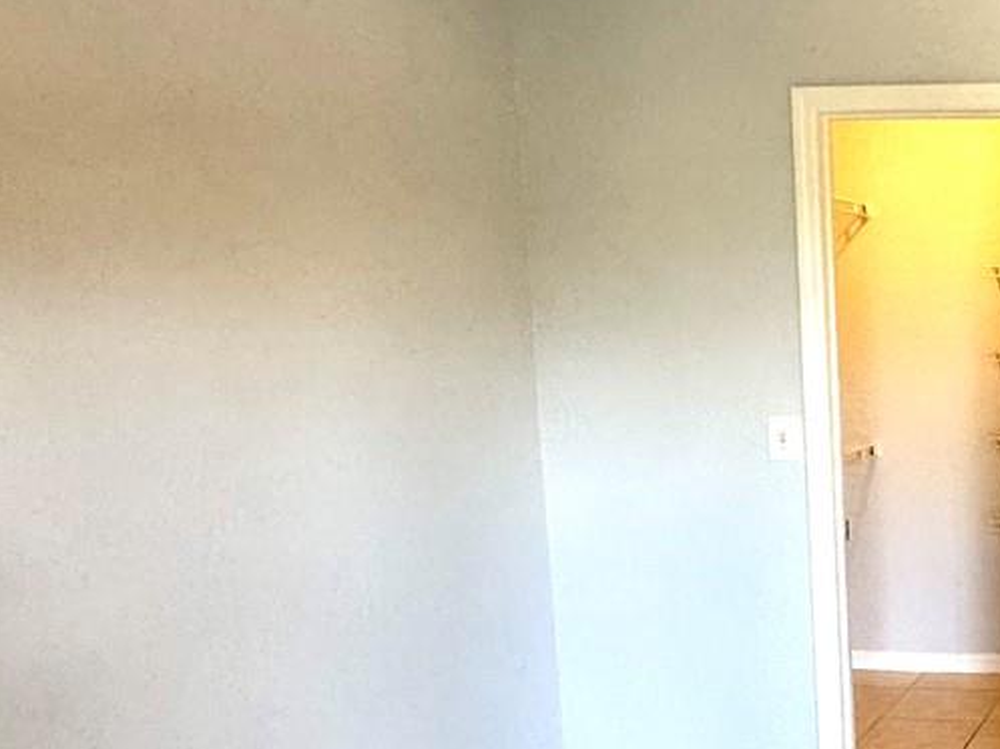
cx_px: 1173
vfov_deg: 31.9
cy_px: 508
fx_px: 1299
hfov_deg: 34.5
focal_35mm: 45
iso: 250
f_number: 2.2
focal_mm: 2.22
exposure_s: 1/120
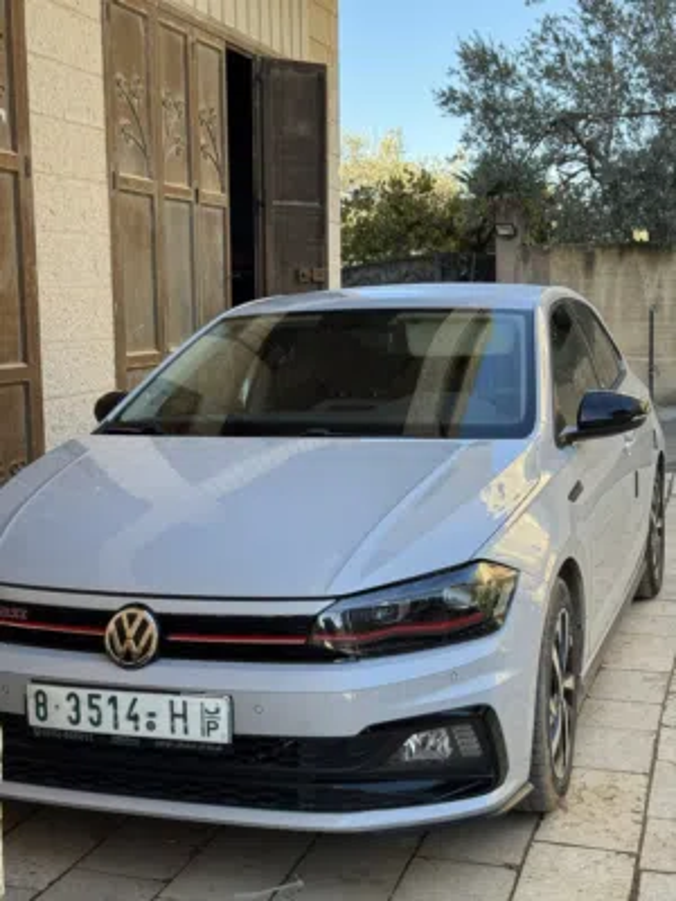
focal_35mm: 48
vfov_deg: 39.7
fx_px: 1250
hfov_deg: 30.3
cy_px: 450
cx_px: 338
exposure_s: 1/491
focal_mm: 6.76
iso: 64
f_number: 1.78
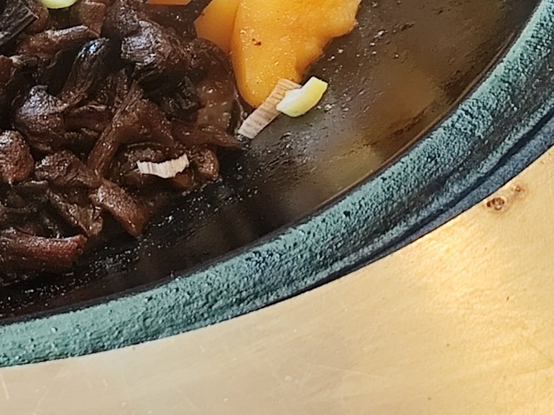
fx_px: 2096
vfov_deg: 11.1
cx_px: -153
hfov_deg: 14.5
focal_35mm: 131
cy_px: -86
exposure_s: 1/50
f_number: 1.65
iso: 200
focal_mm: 6.14
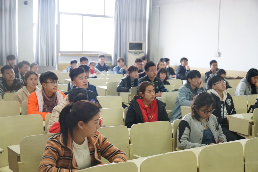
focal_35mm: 52
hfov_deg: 37.9
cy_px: 86
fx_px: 376
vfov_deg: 25.8
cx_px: 129
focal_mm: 35
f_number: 2.8
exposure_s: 1/60
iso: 1250
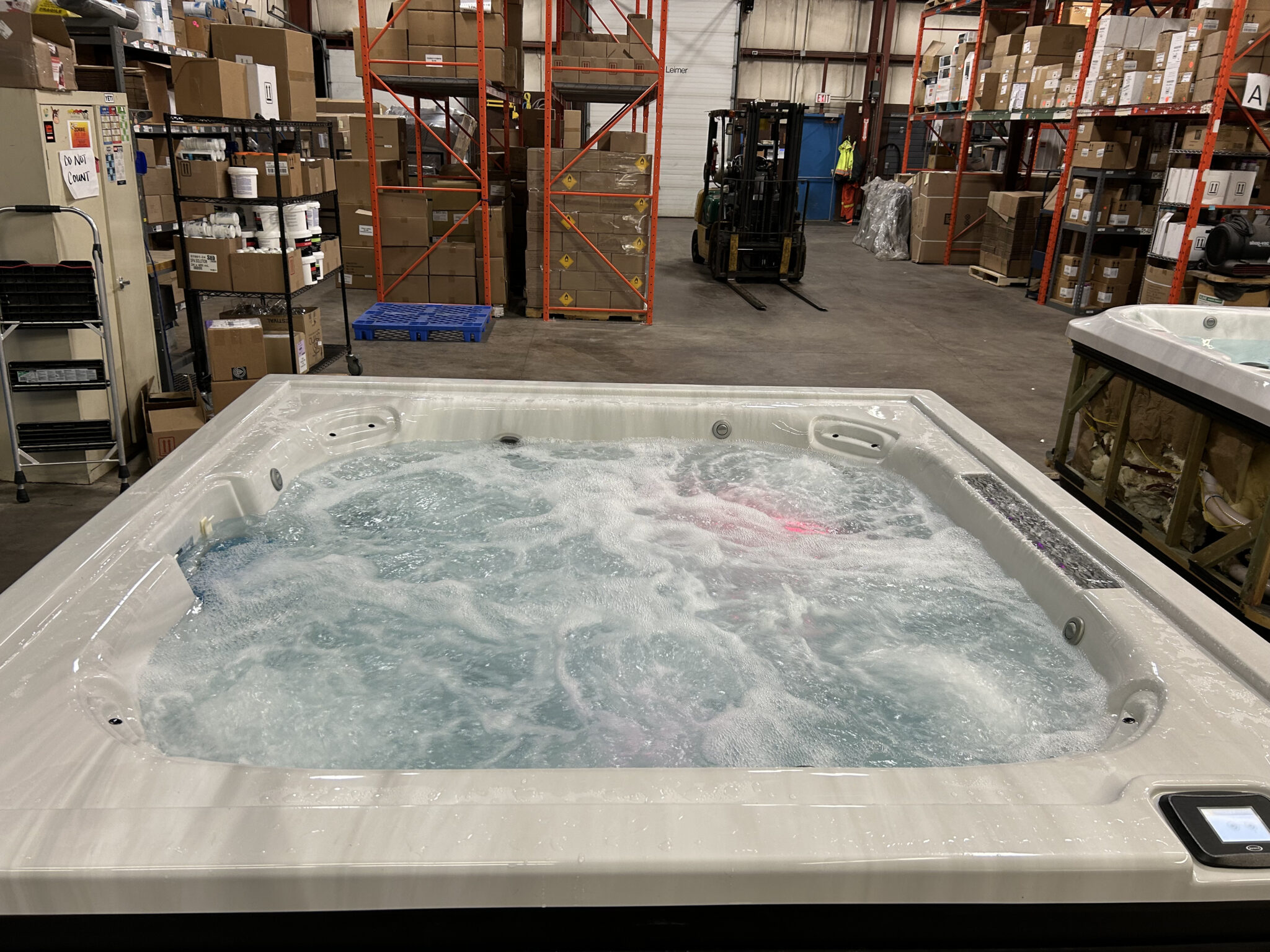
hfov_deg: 67.3
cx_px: 635
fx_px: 954
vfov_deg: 53.1
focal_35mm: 26
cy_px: 476
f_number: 1.5
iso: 80
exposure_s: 1/60
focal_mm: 5.7
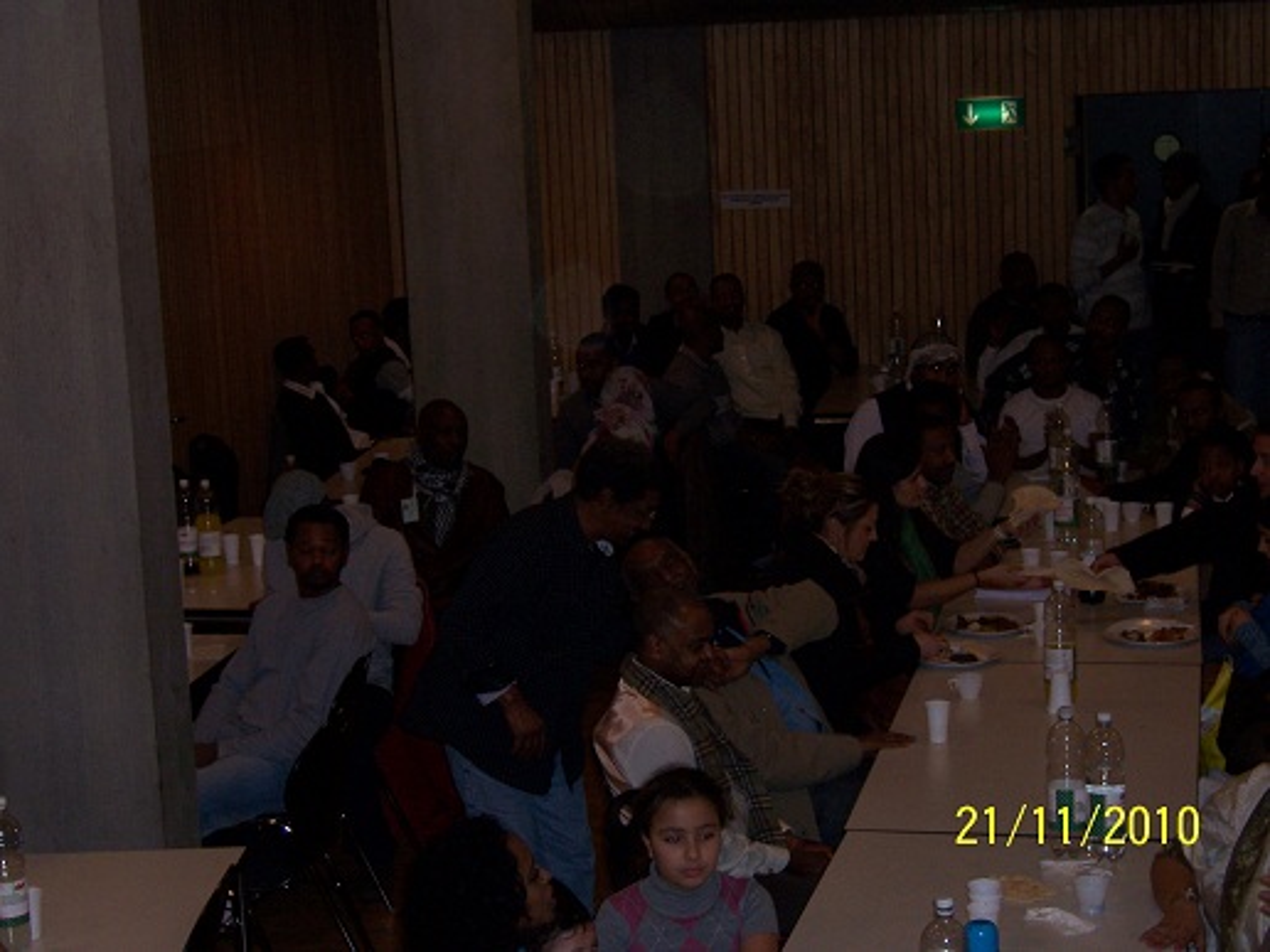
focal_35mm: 73
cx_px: 635
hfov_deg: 26.7
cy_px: 476
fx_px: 2678
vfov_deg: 20.2
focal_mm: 12.1
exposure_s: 1/90
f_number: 4.3
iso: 140
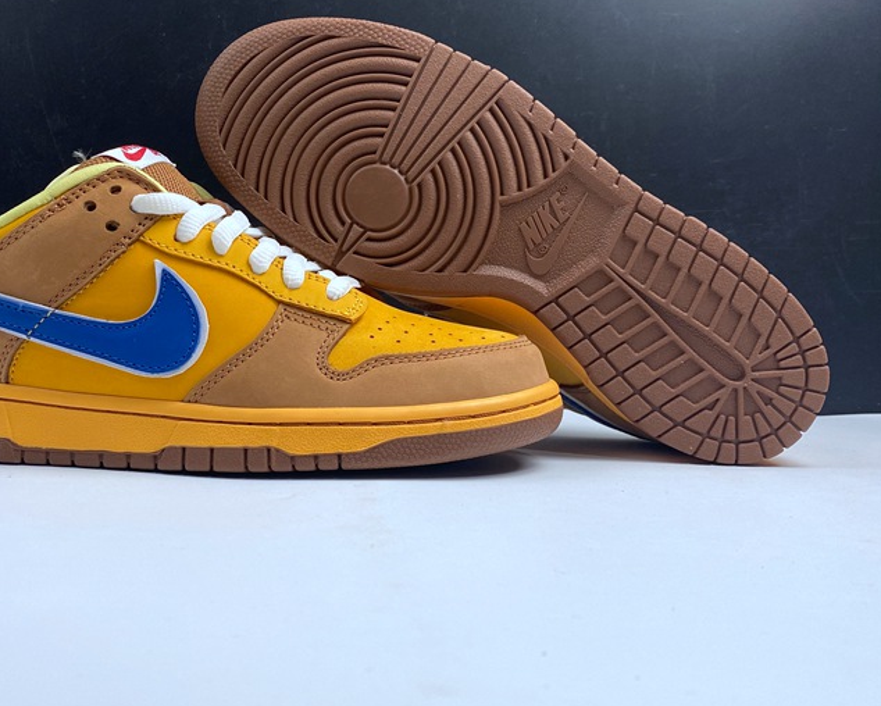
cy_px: 368
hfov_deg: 45.6
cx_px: 361
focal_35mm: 40
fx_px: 1044
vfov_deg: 37.4
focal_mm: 4.25
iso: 50
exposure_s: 1/100
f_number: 1.8
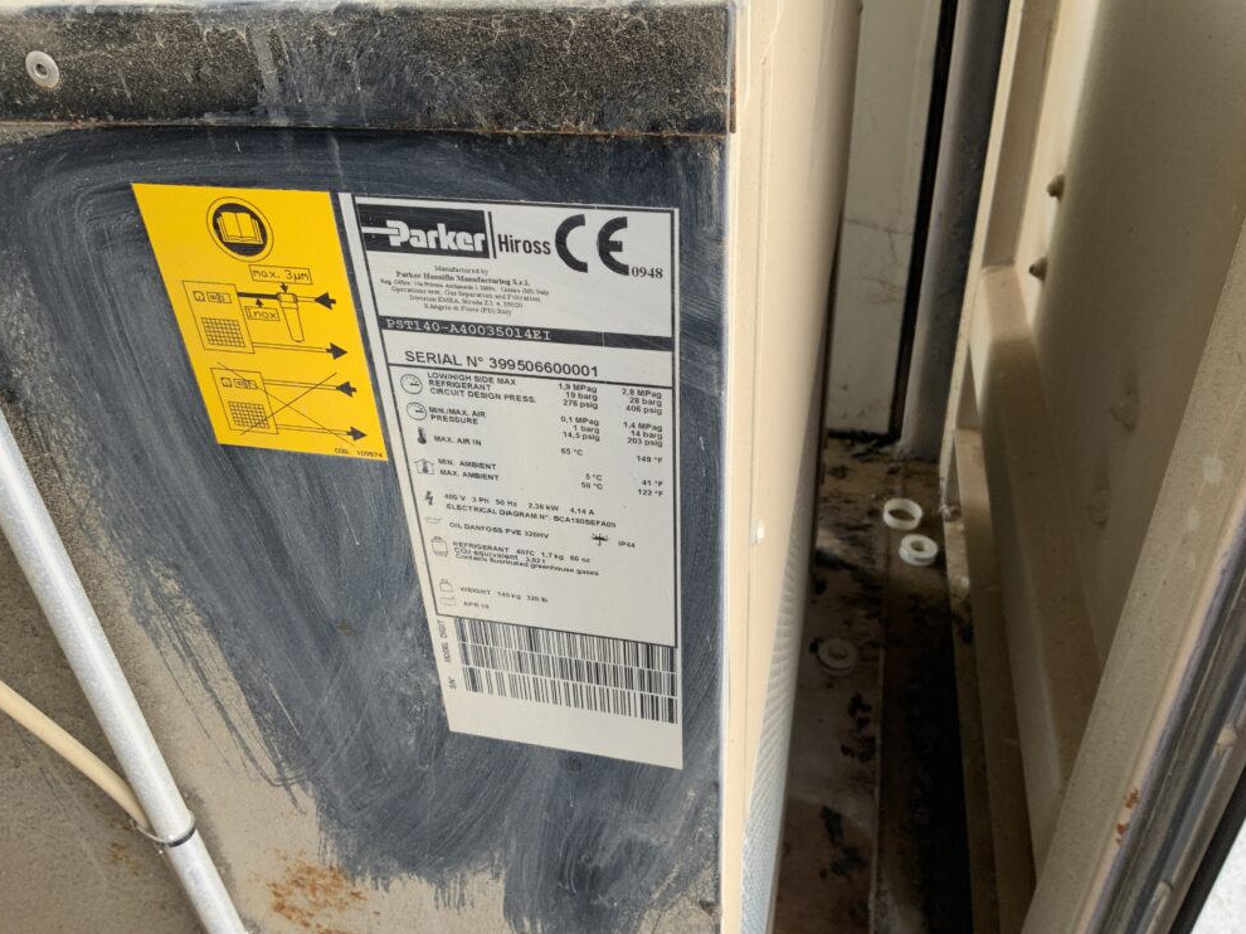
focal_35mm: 30
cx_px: 608
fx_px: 1080
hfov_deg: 60.0
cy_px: 476
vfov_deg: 46.8
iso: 32
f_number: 1.8
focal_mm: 3
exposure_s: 1/122
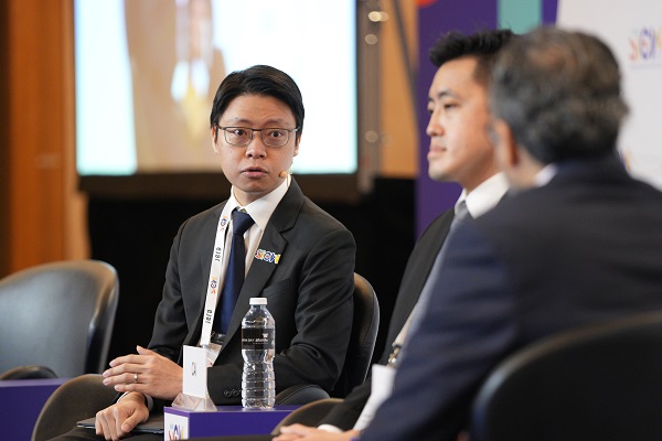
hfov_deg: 6.9
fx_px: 5516
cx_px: 331
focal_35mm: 300
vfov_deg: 4.6
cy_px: 220
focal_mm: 200
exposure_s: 1/160
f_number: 2.8
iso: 2000
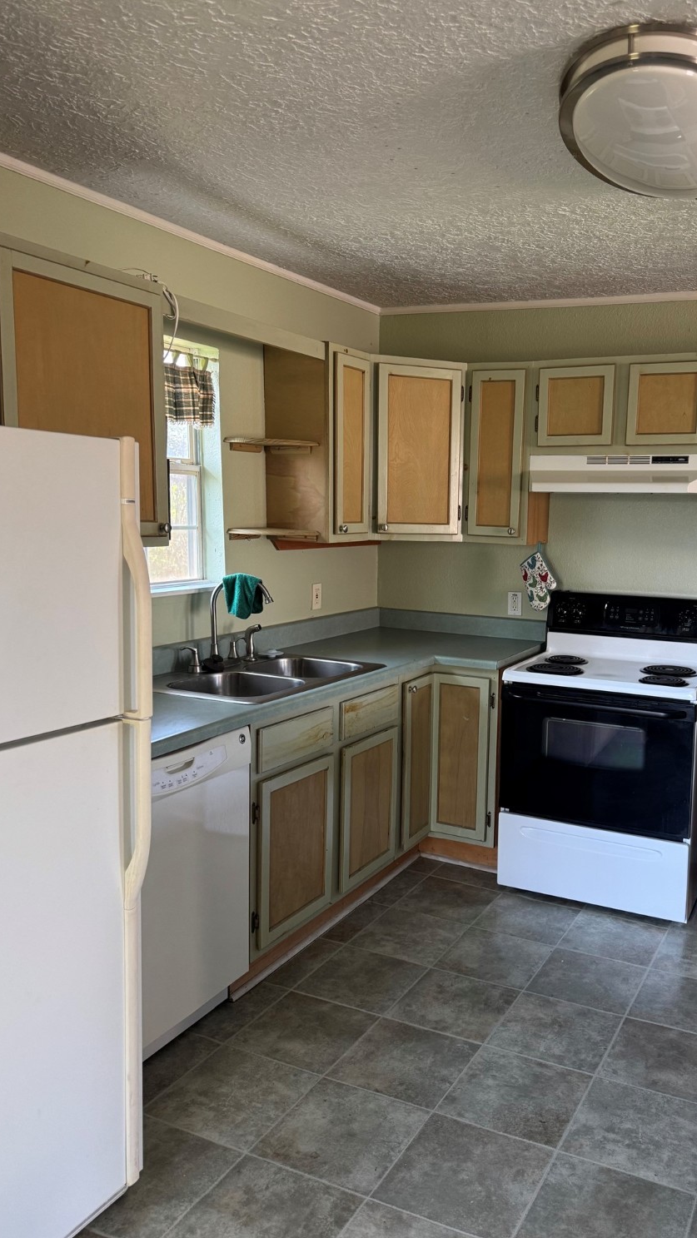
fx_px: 887
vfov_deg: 69.8
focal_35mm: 27
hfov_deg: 42.4
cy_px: 626
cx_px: 461
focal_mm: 6.76
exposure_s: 1/88
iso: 200
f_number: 1.78
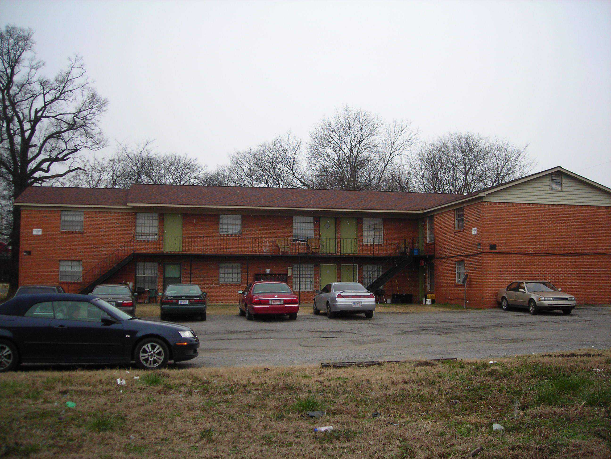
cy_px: 230
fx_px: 671
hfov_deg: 49.0
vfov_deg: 37.7
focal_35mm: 38
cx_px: 306
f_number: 3.2
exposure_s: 1/91.1
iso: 50
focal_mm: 6.3
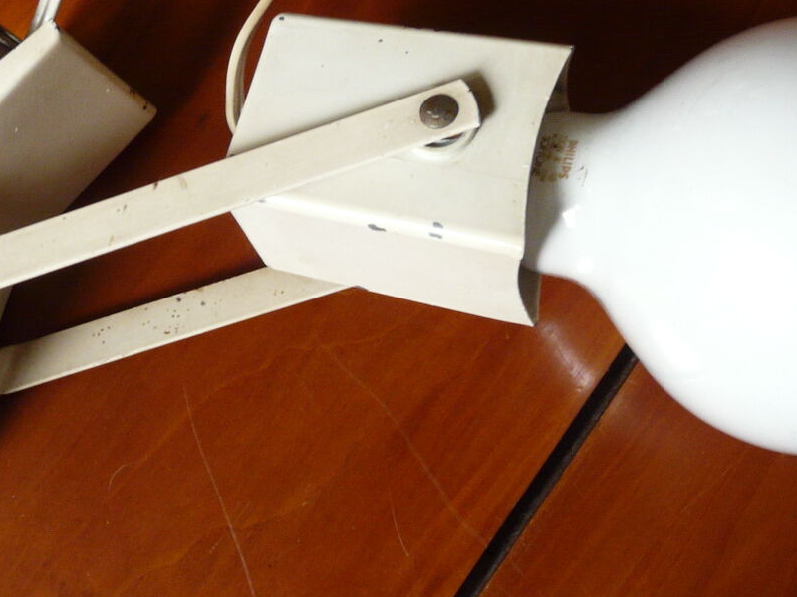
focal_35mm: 56
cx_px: 330
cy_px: 219
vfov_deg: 26.0
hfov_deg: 34.3
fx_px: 1289
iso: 200
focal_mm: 4.6
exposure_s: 1/8
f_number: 4.5
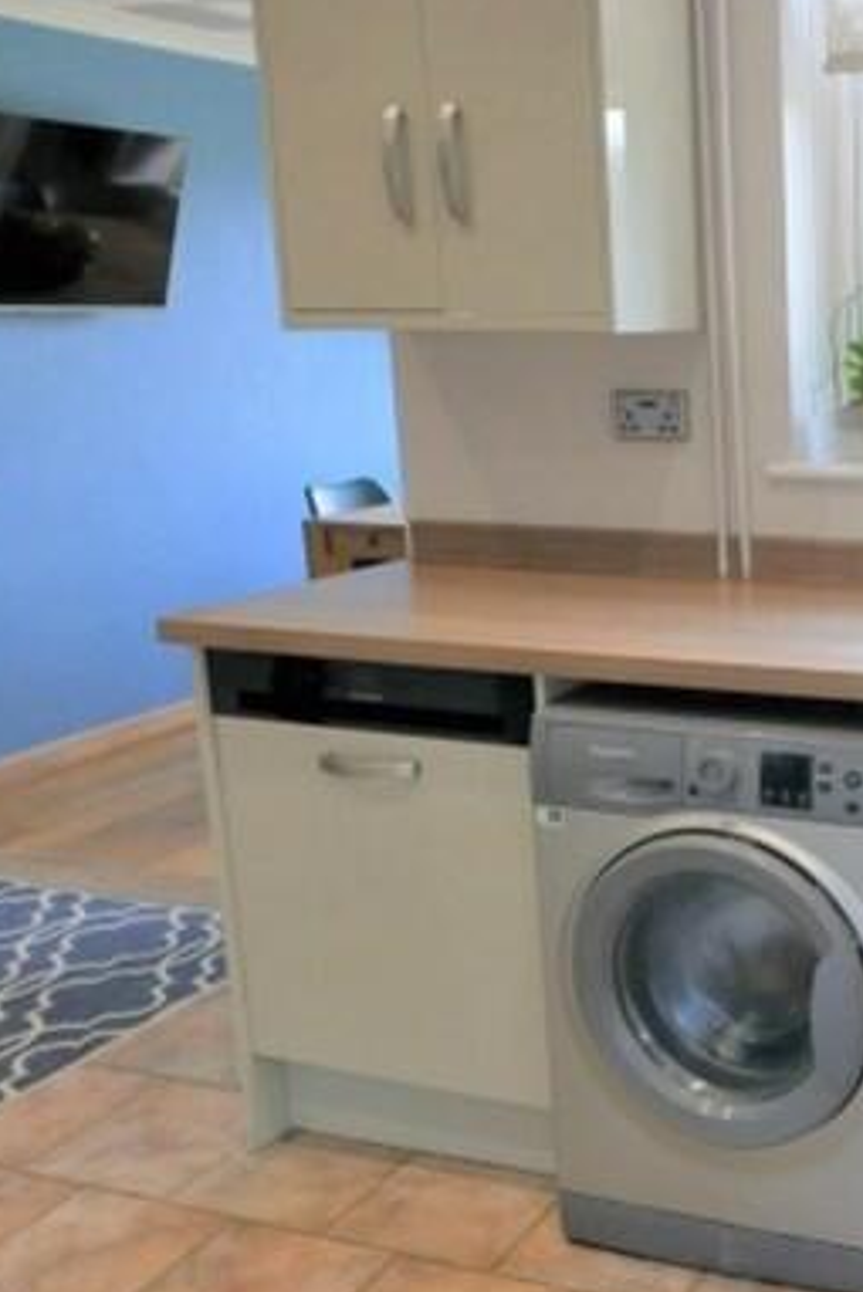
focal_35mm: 39
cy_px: 634
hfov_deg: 29.9
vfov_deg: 49.5
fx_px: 1401
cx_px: 1005
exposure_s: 1/60
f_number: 4
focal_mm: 7
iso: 250
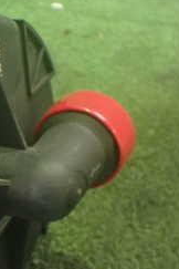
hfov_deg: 16.4
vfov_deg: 26.2
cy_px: 172
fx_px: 574
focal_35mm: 77
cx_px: -77
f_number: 2.3
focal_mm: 5.4
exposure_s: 1/30
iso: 1000
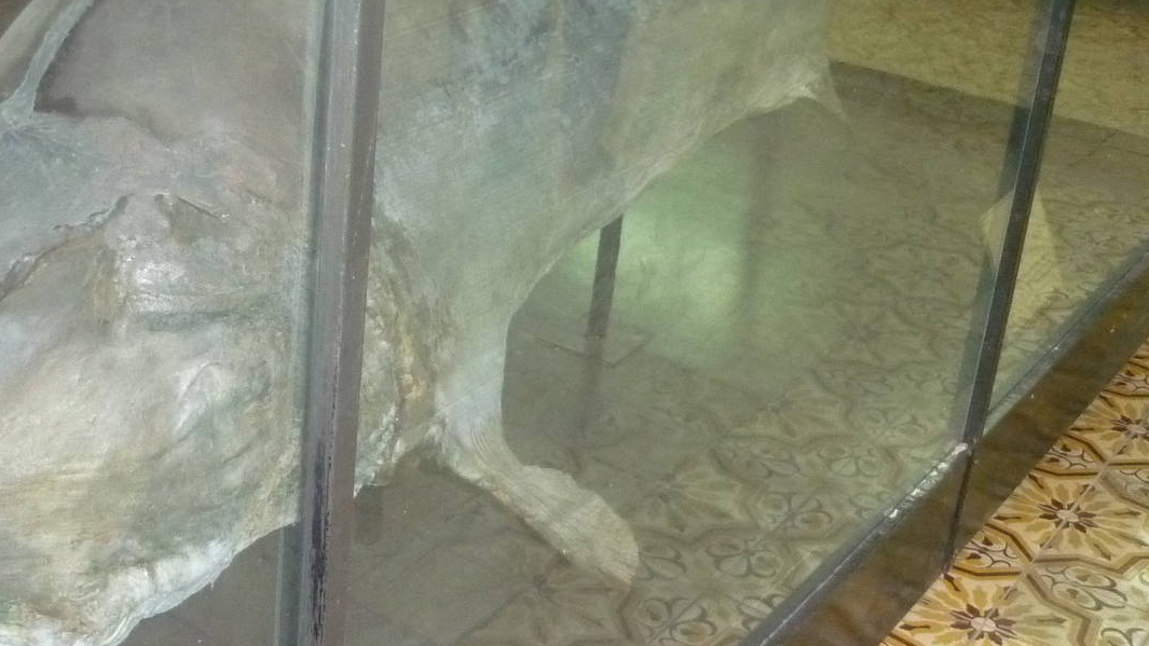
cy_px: 160
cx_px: 300
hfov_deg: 37.6
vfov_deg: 22.0
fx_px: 1645
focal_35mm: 54
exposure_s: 1/30
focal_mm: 5.5
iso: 640
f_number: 2.8
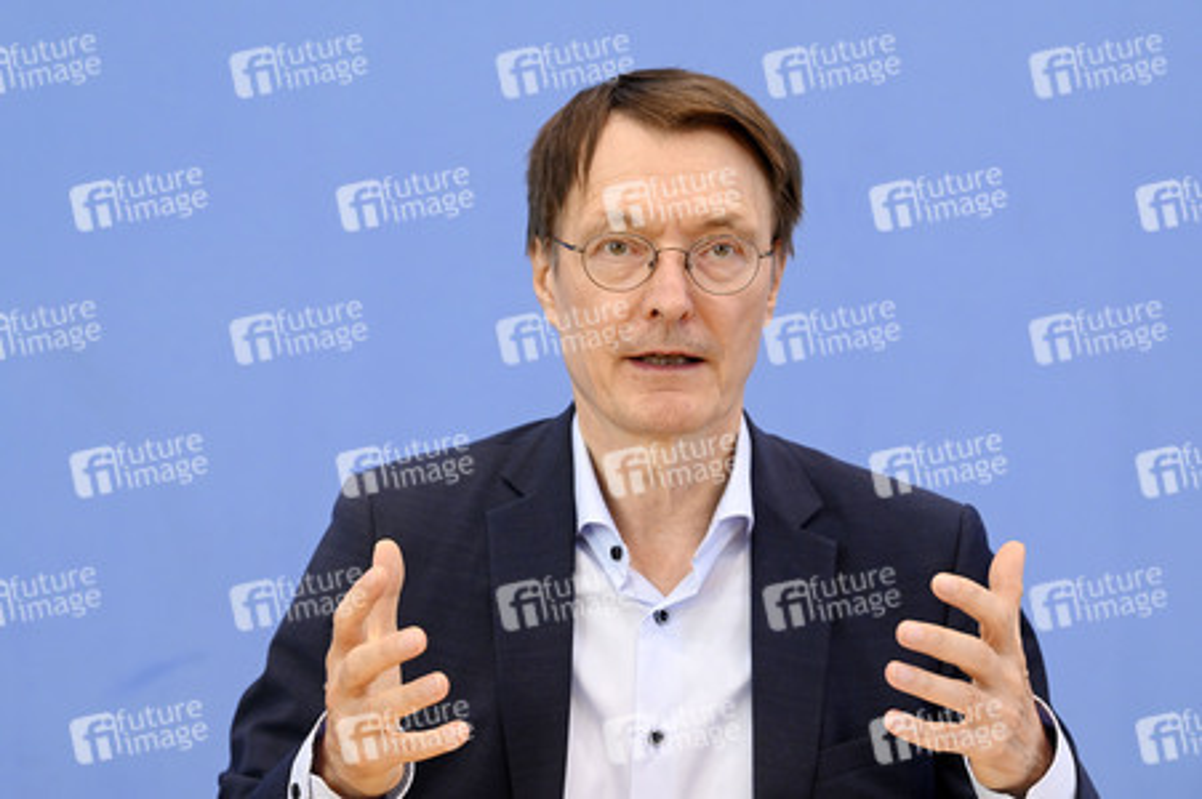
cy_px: 400
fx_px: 4004
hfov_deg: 17.1
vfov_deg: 11.4
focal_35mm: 120
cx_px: 601
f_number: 5.6
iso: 3200
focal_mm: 120
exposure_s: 1/500
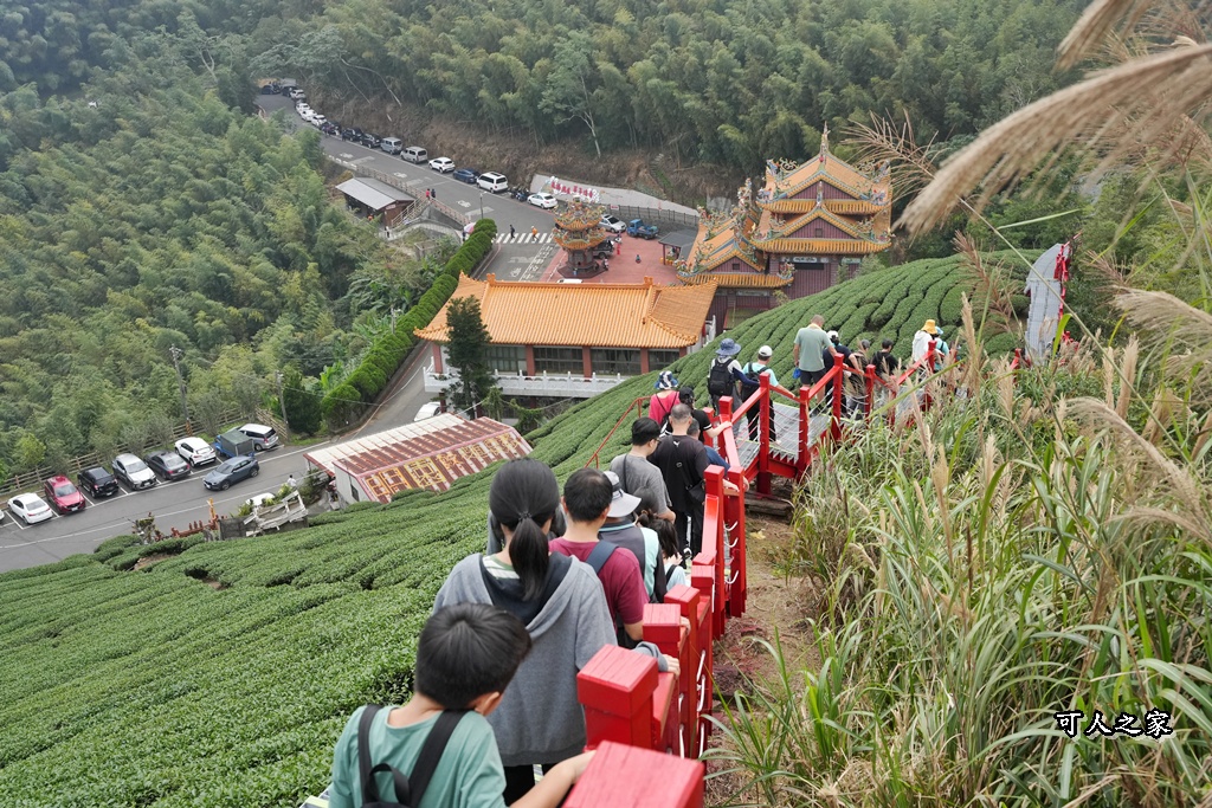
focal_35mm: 42
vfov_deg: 31.5
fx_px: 1431
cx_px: 606
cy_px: 404
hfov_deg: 45.9
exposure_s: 1/2000
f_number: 8
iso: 2500
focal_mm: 42.5
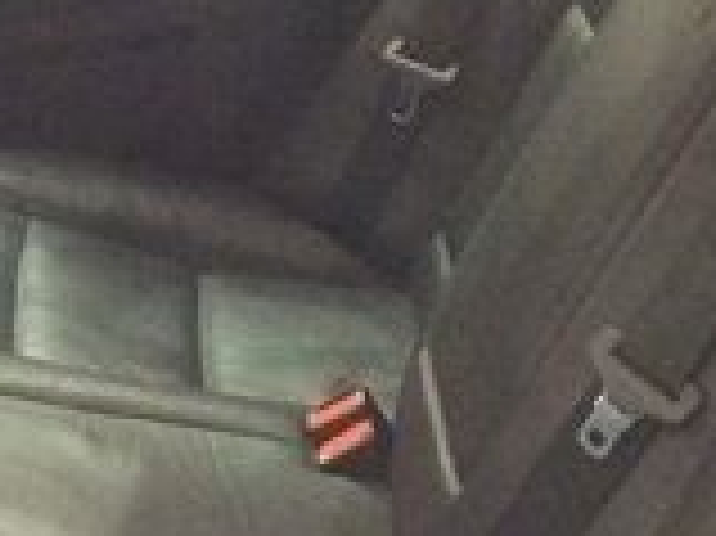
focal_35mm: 129
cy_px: 320
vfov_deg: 11.5
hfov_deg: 14.9
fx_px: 2666
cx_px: -77
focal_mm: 3.3
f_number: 2.4
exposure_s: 1/15
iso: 320
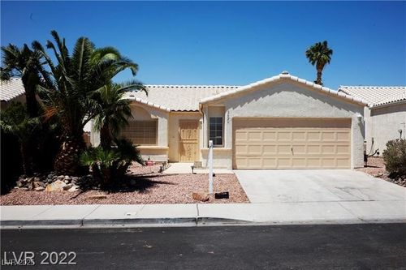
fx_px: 395
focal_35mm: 35
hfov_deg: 54.5
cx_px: 203
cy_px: 135
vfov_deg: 37.8
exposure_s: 1/125
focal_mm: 35
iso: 80
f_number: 20
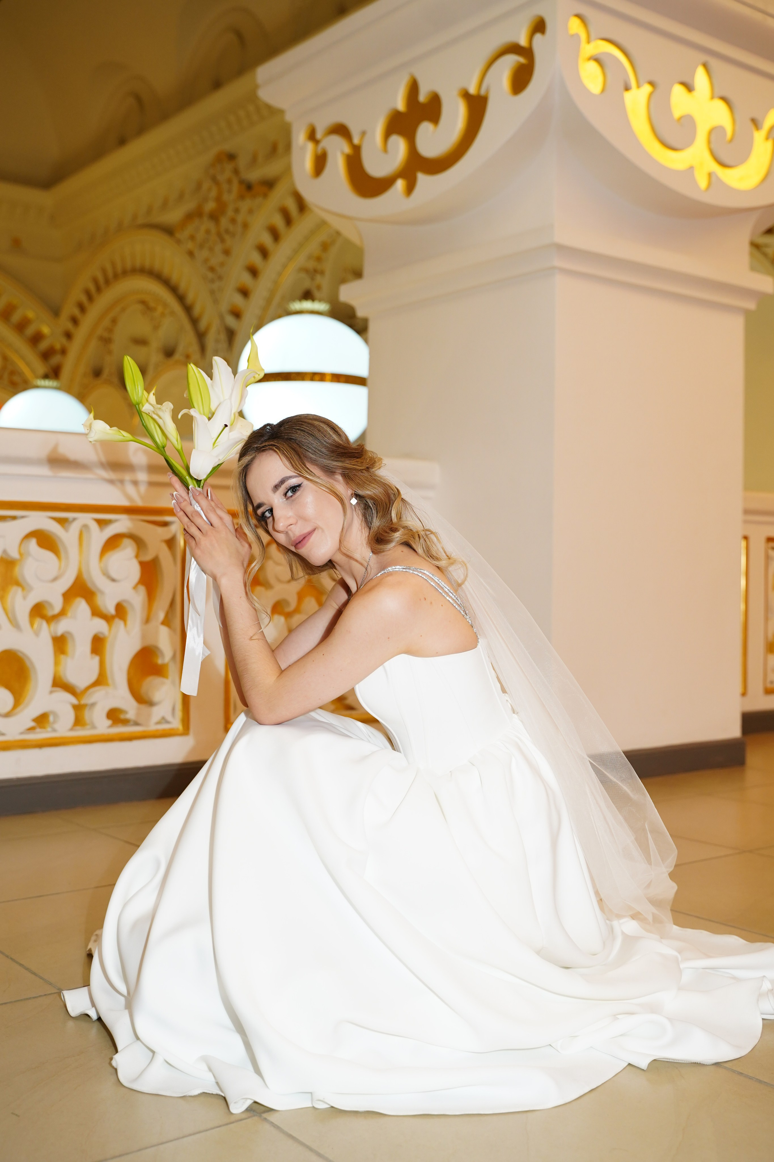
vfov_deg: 49.6
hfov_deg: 34.2
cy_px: 581
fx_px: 1258
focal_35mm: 39
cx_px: 387
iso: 1250
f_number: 3.5
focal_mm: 39
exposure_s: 1/100
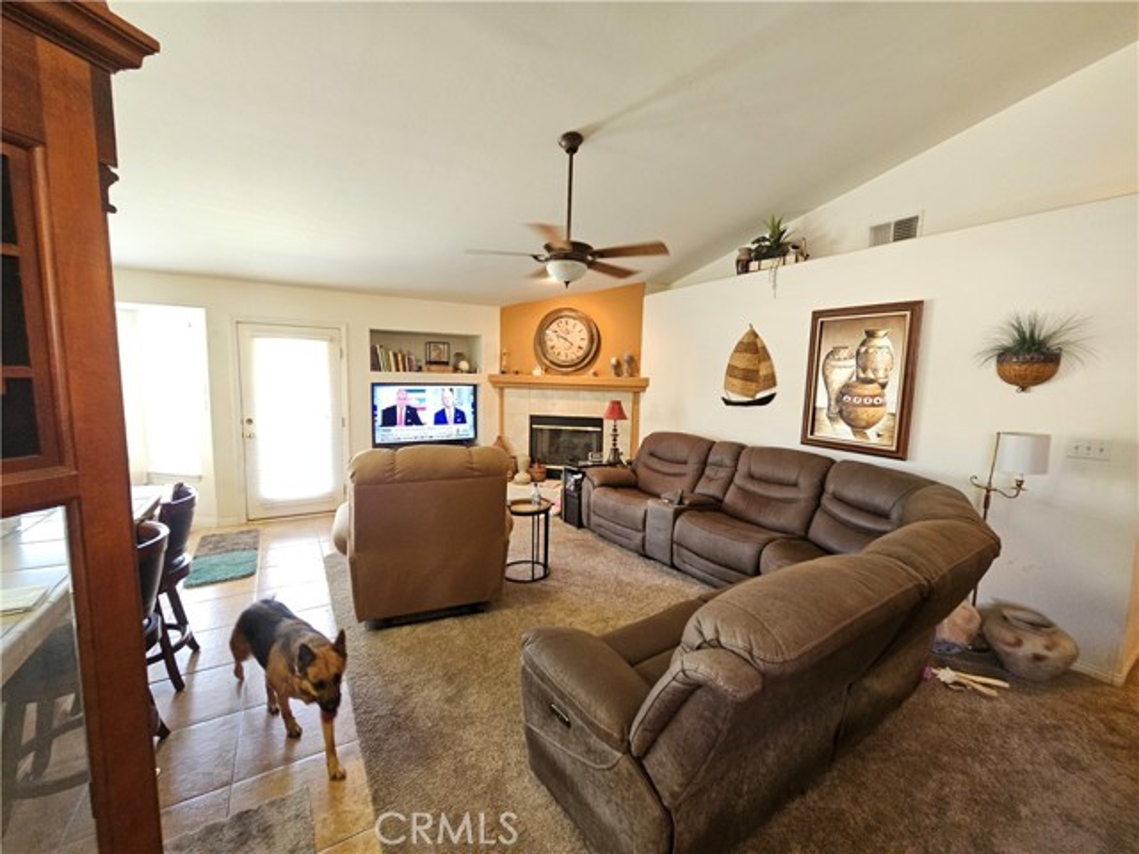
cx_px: 570
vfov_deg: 89.9
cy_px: 427
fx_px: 428
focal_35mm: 13
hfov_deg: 106.2
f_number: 2.2
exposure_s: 1/40
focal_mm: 2.2
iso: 400
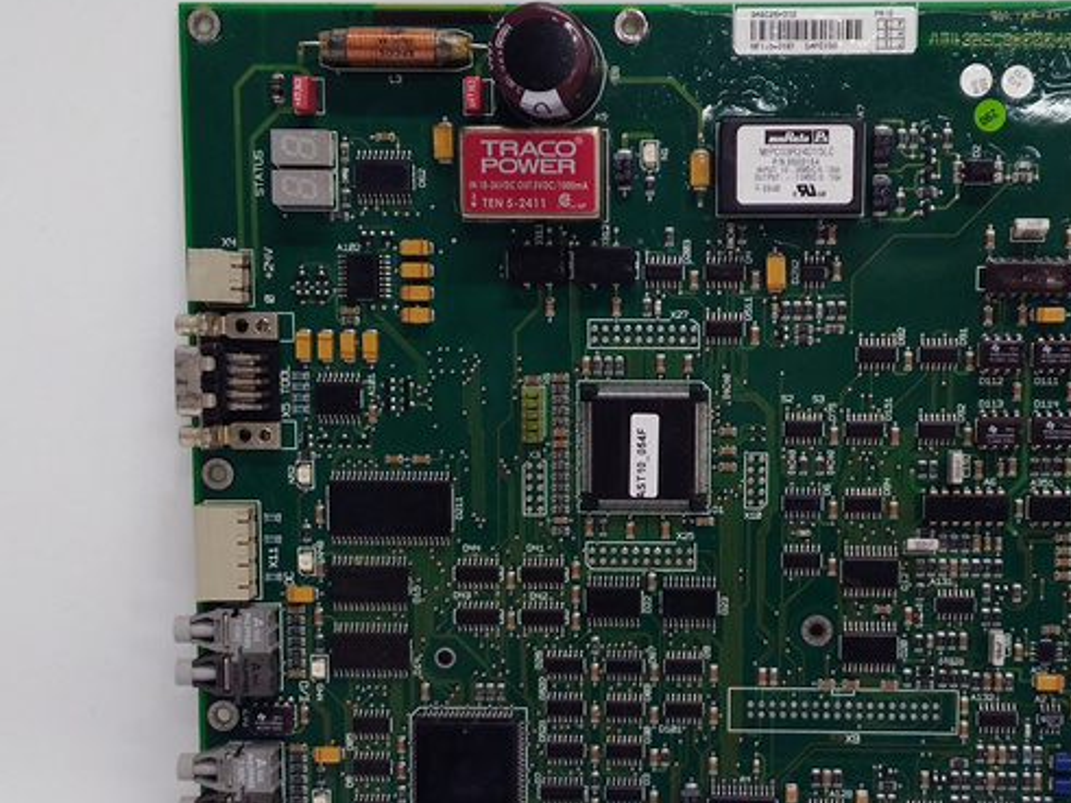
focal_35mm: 55
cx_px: 672
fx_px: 1701
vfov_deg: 26.5
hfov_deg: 34.8
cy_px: 506
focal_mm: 3.79
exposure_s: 1/33
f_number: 2
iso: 172
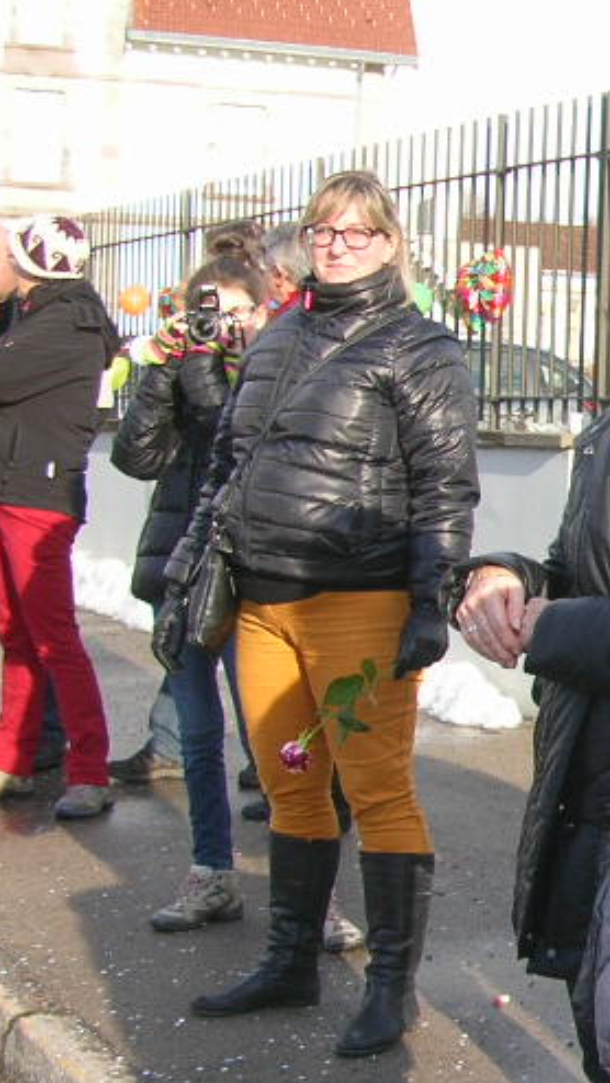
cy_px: 721
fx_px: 2271
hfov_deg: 13.7
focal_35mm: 79
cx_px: 1102
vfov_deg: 26.7
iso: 50
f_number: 2.8
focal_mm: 5.8
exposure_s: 1/330
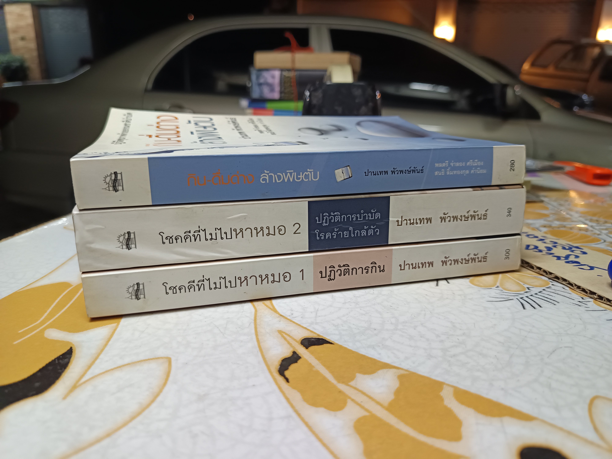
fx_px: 424
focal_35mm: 24
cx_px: 306
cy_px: 230
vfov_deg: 56.8
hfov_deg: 71.6
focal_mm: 5.31
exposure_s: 1/33.3
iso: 1215
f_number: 1.7
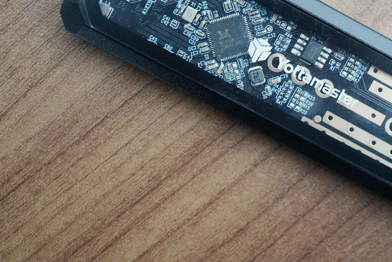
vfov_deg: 16.6
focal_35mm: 82
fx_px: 893
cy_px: 60
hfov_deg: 24.6
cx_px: 279
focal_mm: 30
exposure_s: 1/40
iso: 800
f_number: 4
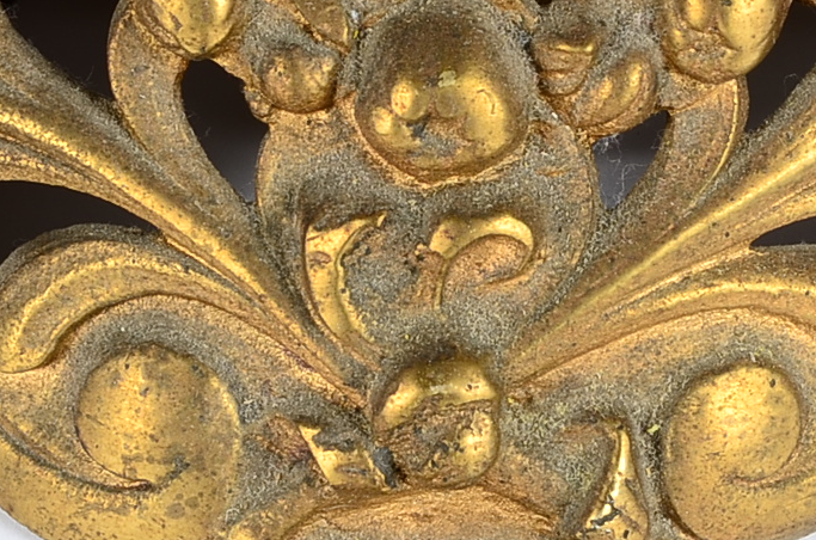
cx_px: 472
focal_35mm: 406
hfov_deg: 5.1
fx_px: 9177
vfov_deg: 3.4
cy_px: 93
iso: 100
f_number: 13
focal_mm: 75
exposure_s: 1/125
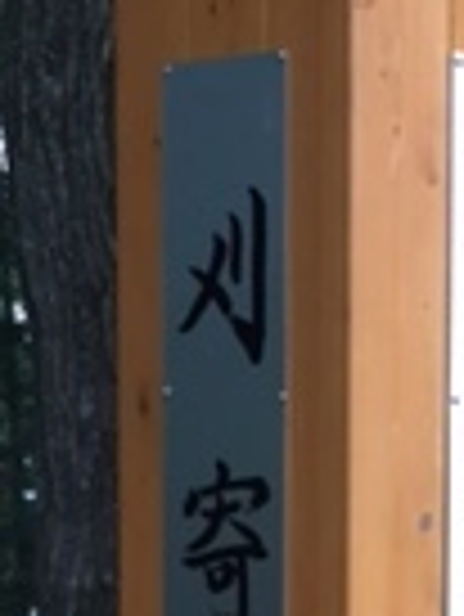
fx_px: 2409
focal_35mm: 135
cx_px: 414
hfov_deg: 10.9
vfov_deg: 14.4
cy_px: 612
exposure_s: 1/30
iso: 32
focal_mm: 4.15
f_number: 2.2
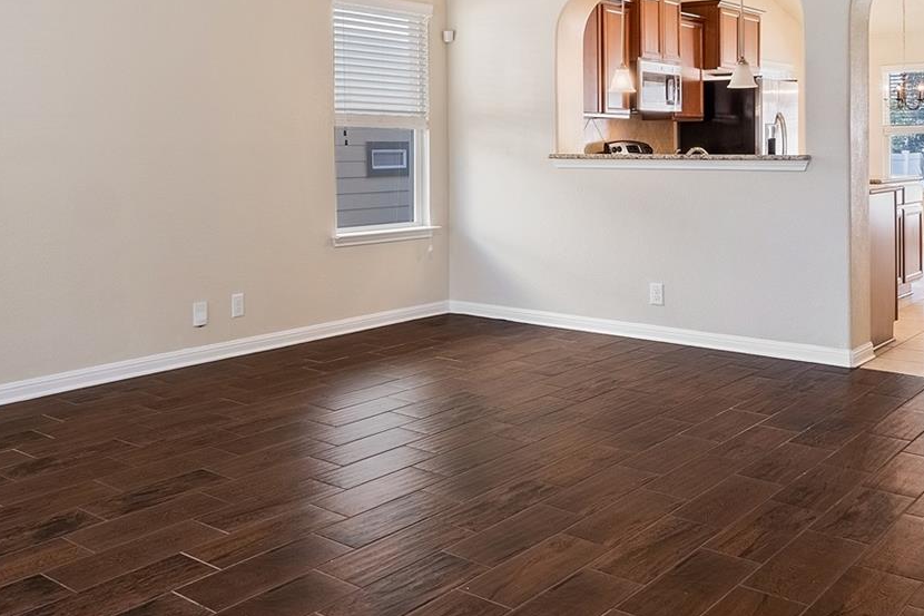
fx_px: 949
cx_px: 397
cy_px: 168
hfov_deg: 51.7
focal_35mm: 37
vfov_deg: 35.3
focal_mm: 10
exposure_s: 1/125
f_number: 8
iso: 160
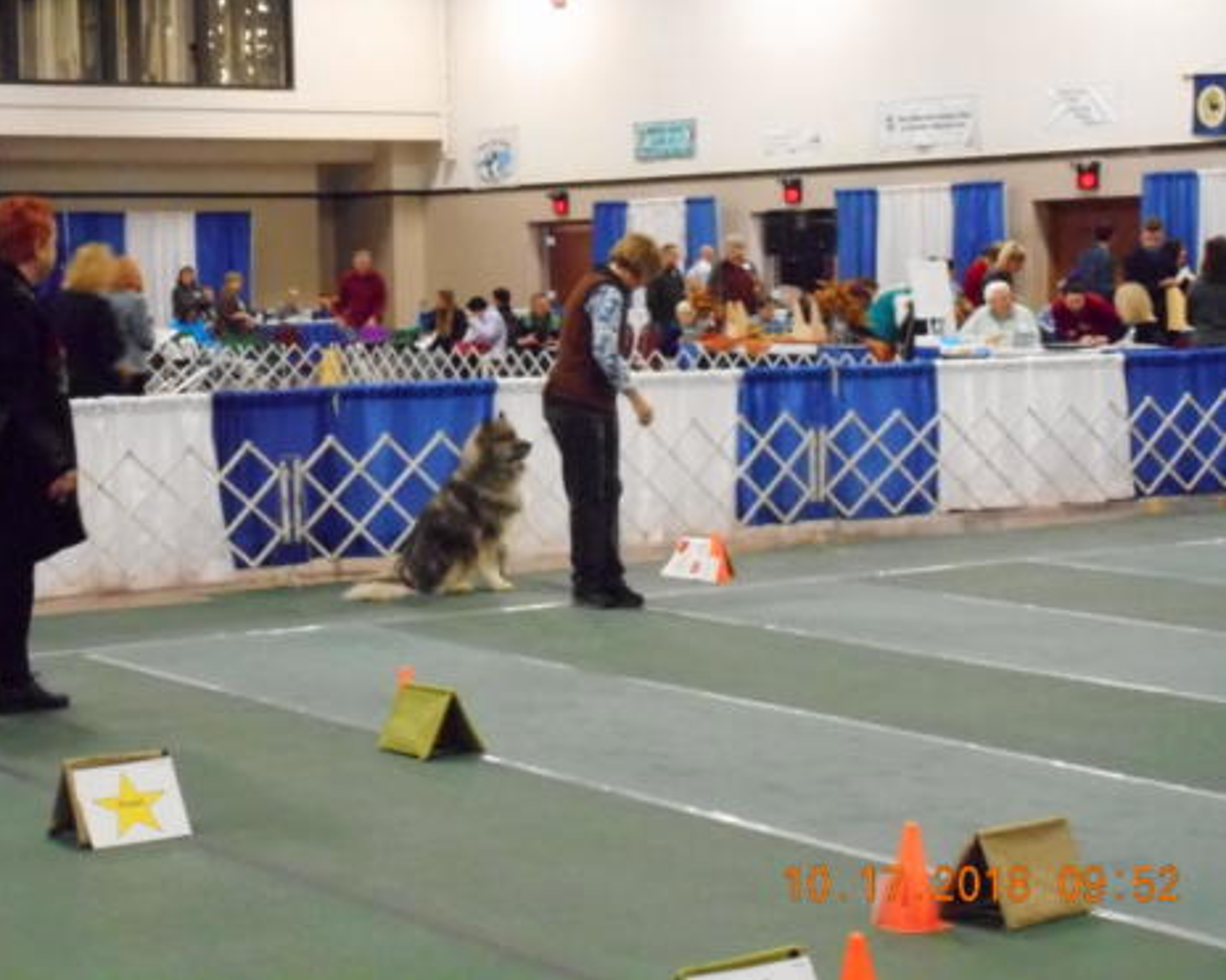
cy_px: 490
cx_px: 568
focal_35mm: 81
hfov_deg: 23.6
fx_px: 2938
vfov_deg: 18.9
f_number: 5.5
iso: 1600
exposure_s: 1/20
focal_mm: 13.8
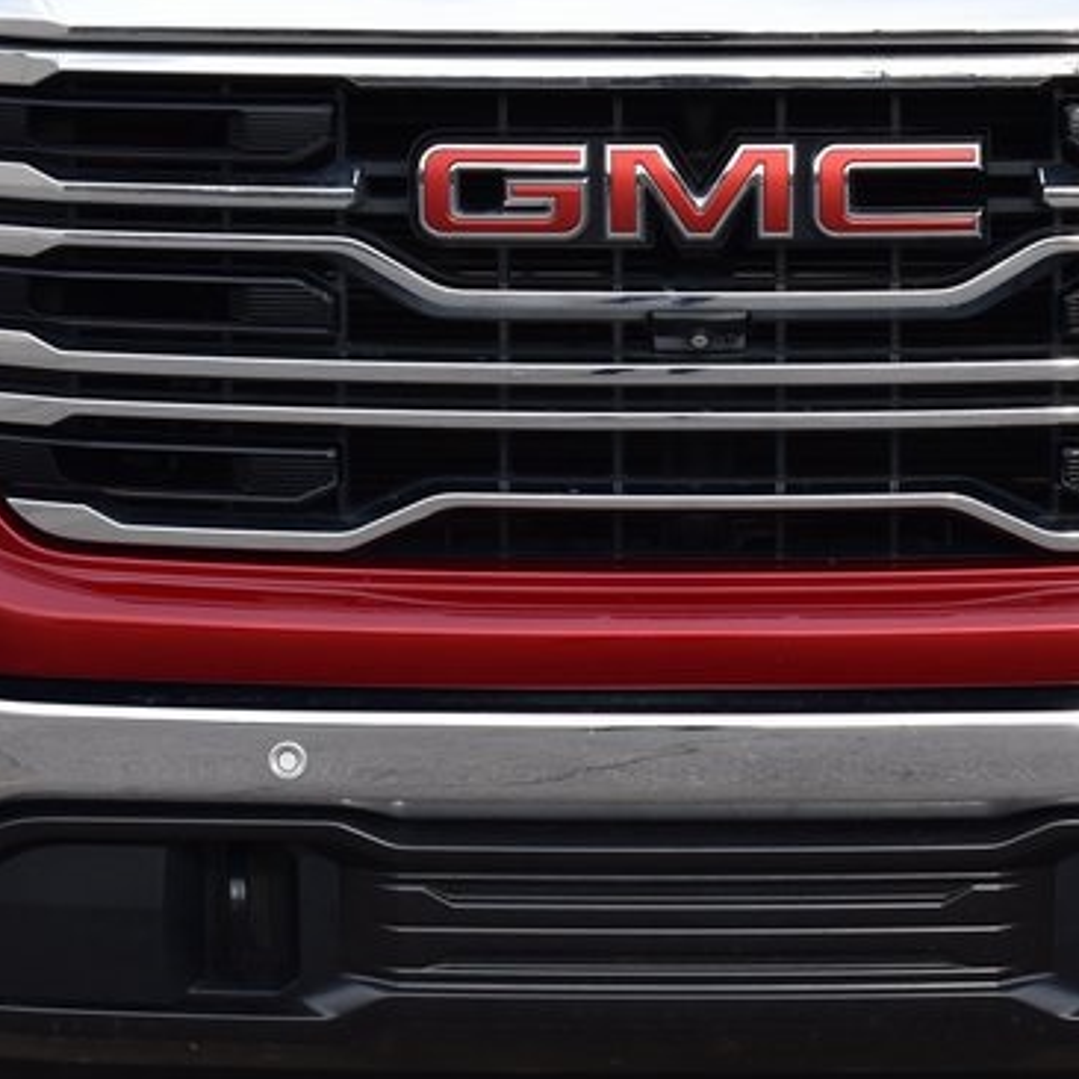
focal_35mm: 164
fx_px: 5784
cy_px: 302
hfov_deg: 10.6
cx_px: 705
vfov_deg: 10.6
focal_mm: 46
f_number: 10
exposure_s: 1/320
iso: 400
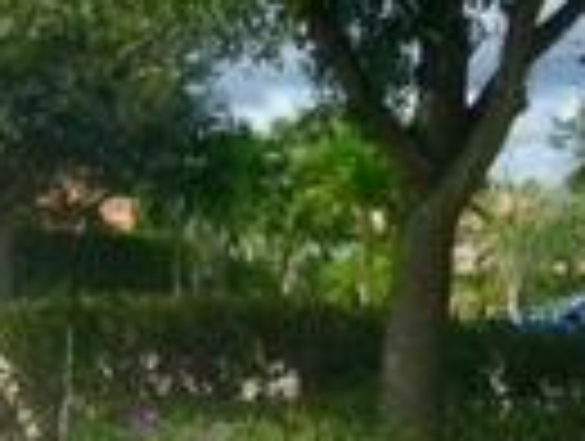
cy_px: 477
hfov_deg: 11.9
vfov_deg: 9.1
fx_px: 2743
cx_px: -148
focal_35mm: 162
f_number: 2.4
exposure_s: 1/1808
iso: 50
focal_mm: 4.12
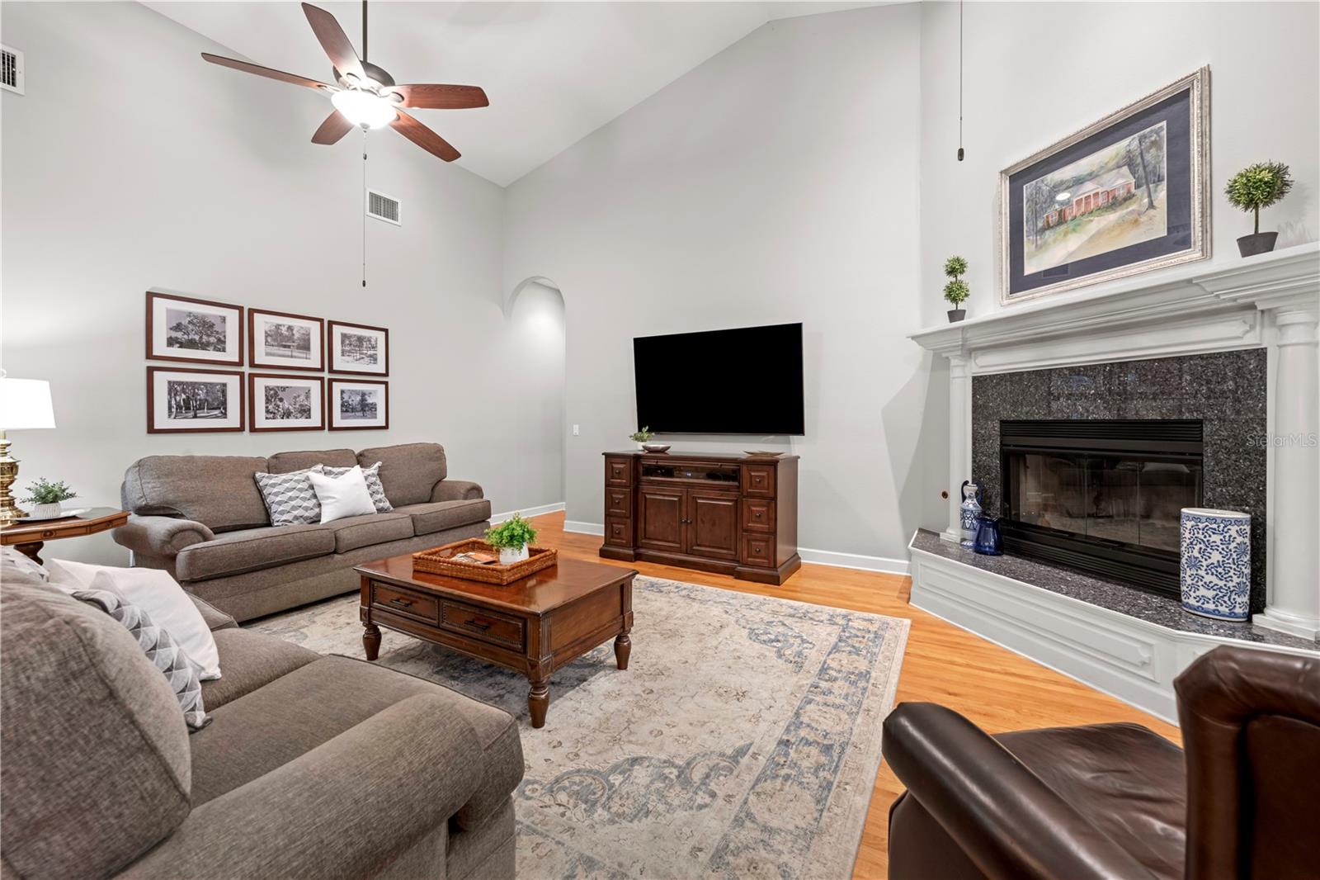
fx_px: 513
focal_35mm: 14
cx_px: 660
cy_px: 440
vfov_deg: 81.2
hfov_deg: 104.3
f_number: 8
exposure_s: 1.3
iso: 320
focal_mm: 14
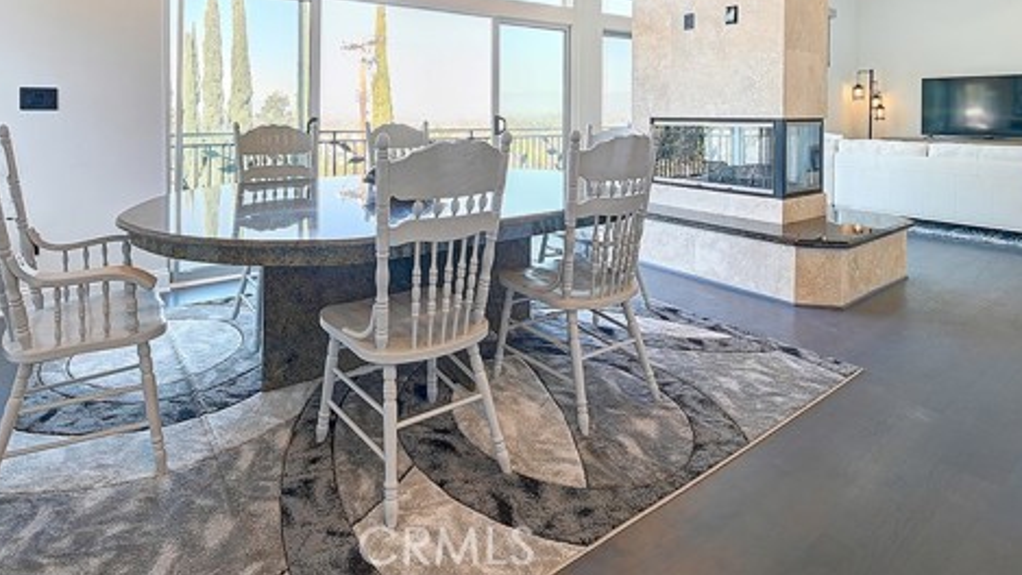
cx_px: 418
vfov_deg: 52.3
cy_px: 114
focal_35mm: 20
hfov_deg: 85.7
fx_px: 542
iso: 250
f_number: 8
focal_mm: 14
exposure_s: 1/13
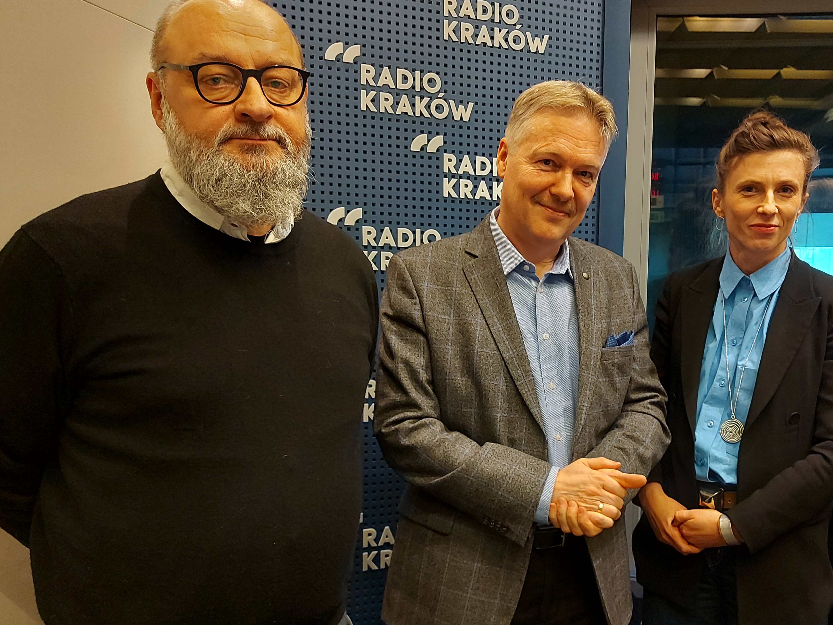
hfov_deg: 53.4
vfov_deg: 41.7
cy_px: 365
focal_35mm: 34
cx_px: 515
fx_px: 818
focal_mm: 5.23
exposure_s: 1/33
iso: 250
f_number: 1.8
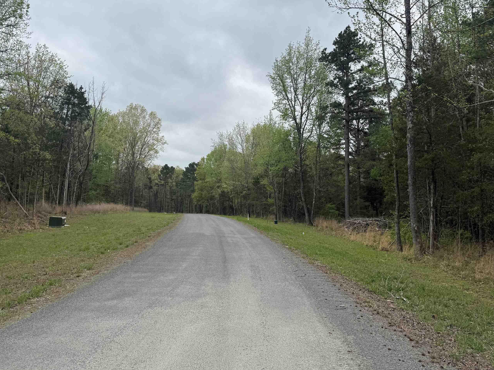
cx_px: 217
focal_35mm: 29
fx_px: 414
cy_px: 152
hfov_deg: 61.5
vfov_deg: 48.0
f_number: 1.78
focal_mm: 6.76
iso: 80
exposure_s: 1/1855
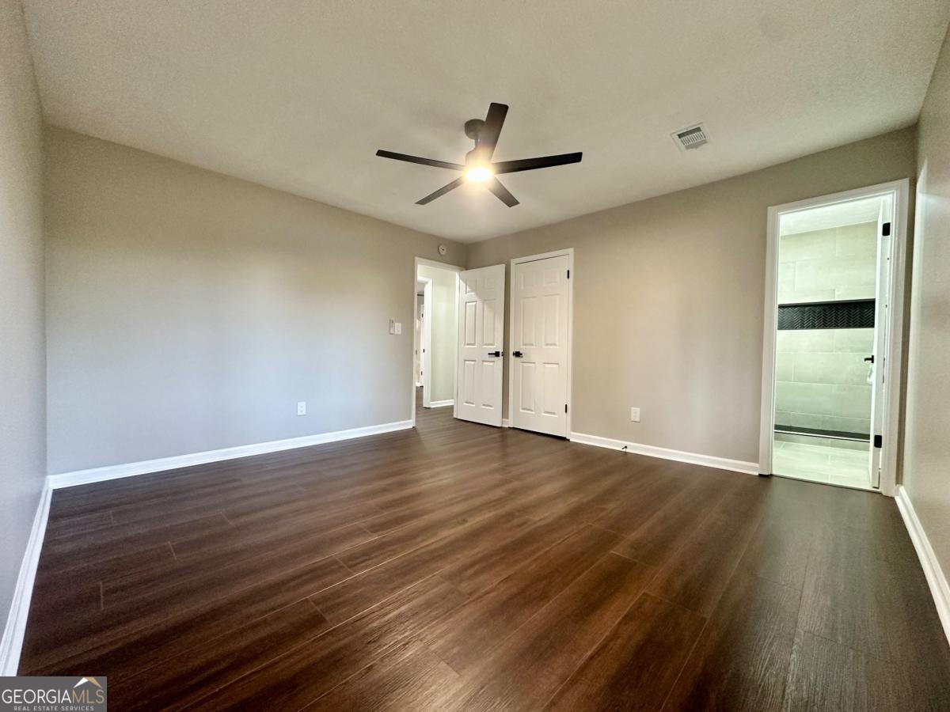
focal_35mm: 14
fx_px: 384
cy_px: 356
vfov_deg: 85.7
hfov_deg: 102.1
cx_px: 475
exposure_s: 1/60
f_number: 2.2
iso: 320
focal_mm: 2.22
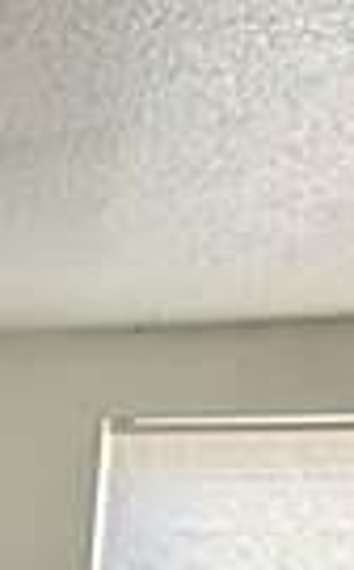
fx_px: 2184
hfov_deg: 8.7
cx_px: -405
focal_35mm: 141
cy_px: 1009
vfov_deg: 13.4
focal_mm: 2.22
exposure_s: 1/99
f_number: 2.2
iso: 100
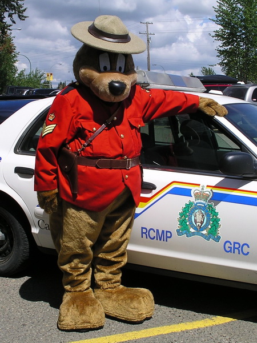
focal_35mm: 37
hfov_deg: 38.6
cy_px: 172
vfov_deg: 50.2
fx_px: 367
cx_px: 128
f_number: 6.5
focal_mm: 7.8
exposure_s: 1/579
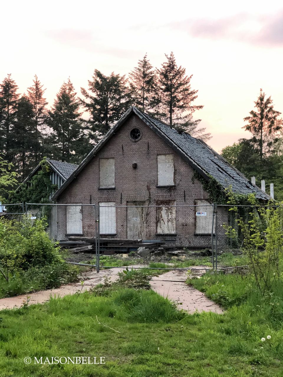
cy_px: 188
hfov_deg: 28.0
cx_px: 142
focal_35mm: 52
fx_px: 567
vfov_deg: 36.8
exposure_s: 1/60
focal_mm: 6
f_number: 2.4
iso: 100
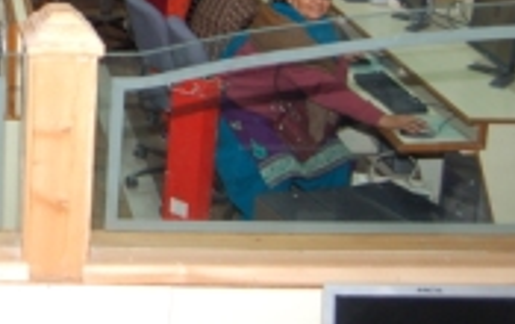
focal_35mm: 78
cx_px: -85
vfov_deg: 16.1
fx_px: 1097
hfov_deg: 24.3
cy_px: -71
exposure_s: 1/60
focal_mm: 20
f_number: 4
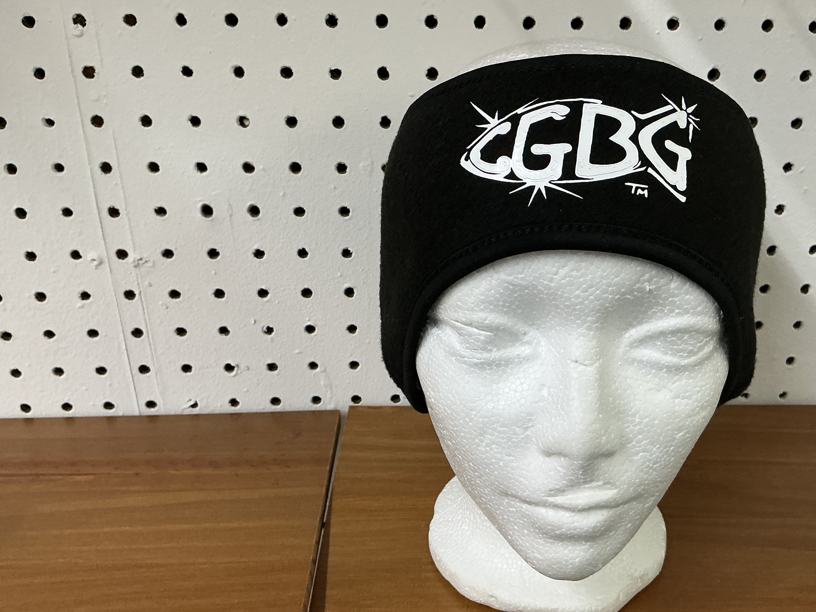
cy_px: 340
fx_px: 801
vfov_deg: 41.7
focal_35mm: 34
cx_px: 477
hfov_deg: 53.7
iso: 100
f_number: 1.8
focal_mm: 3
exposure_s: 1/60
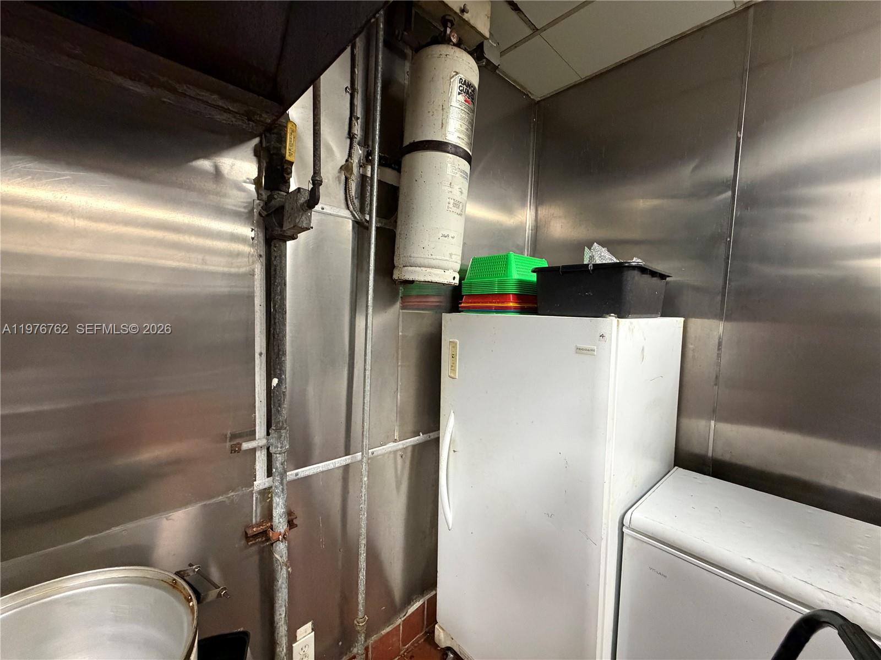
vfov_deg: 85.7
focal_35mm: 14
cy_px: 330
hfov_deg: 102.1
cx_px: 440
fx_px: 356
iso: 800
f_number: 2.2
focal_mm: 2.22
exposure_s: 1/60
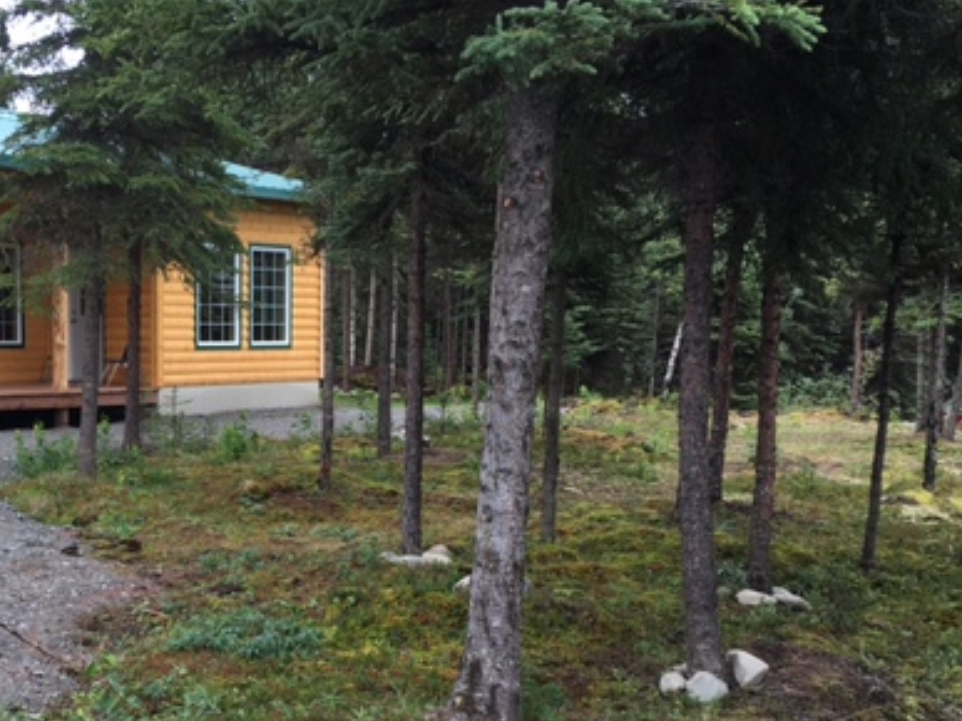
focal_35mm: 48
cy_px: 517
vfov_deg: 29.9
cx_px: 236
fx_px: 1334
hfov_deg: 38.6
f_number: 2.2
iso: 25
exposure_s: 1/123
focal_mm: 4.15
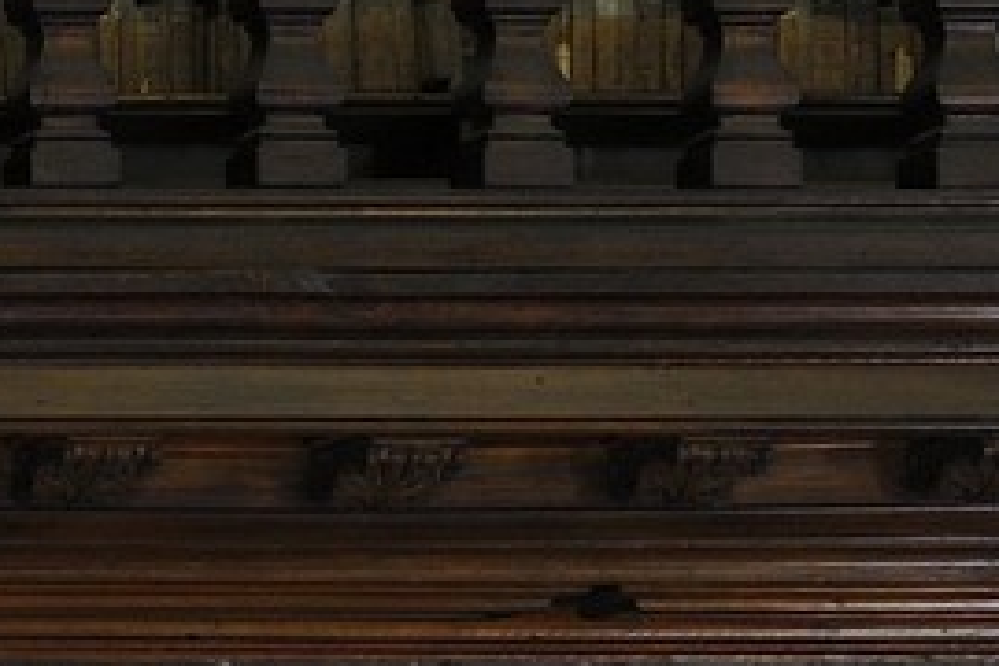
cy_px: 681
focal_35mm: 225
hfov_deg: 8.1
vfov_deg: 6.1
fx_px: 6243
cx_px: -1798
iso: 800
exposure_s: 1/40
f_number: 4
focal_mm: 38
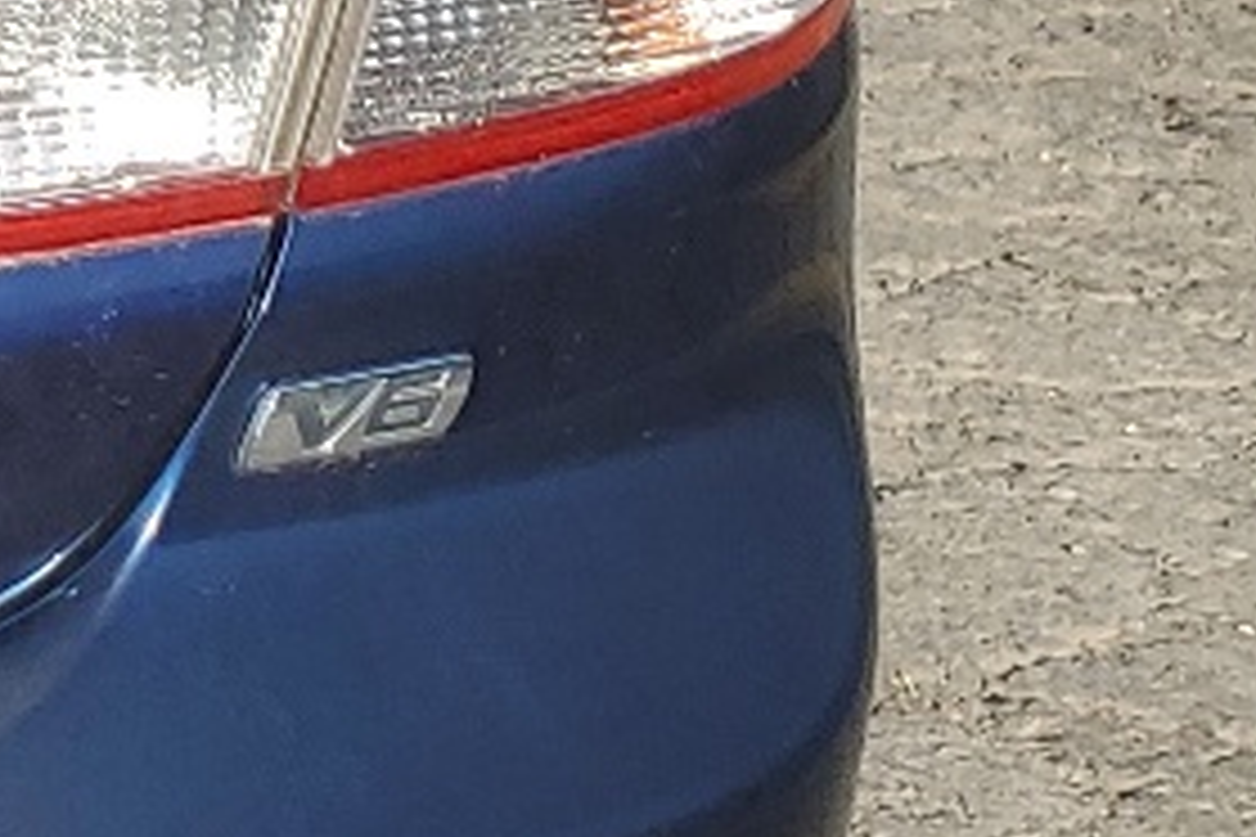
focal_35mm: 155
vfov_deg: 8.7
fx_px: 5407
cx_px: -1990
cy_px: -328
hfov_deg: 10.8
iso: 50
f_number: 1.5
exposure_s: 1/2000
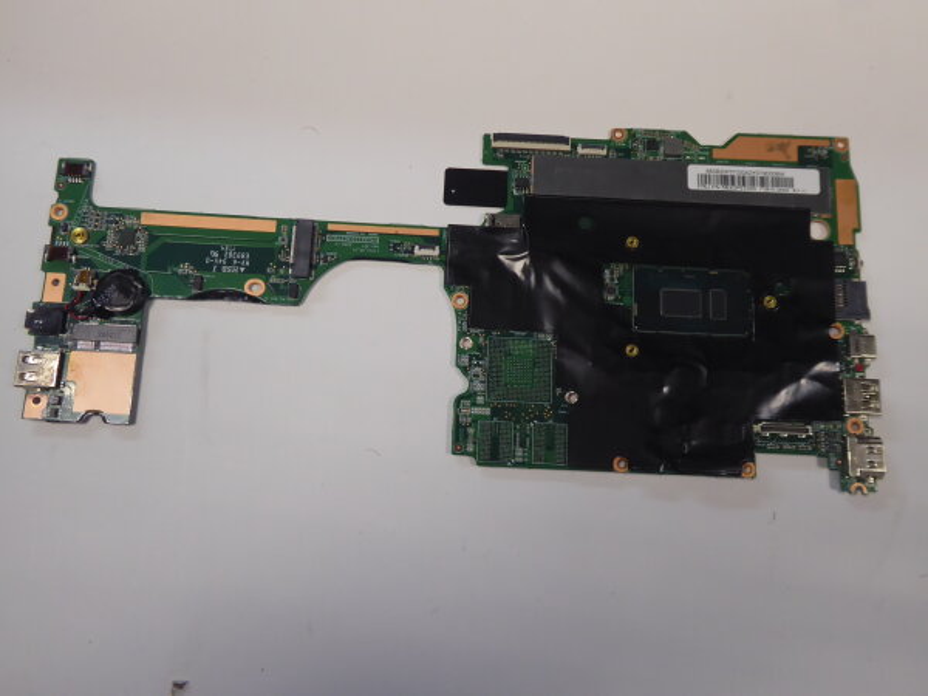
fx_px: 777
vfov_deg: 48.2
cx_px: 464
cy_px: 348
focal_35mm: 29
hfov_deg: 61.7
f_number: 3.5
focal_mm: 5
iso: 250
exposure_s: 1/60
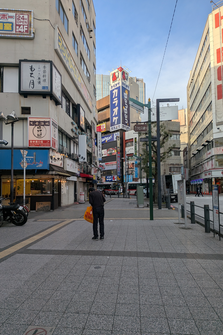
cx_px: 115
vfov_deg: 71.5
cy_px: 167
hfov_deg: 51.3
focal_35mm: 25
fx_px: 232
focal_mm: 4.53
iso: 28
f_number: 1.7
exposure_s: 1/5618
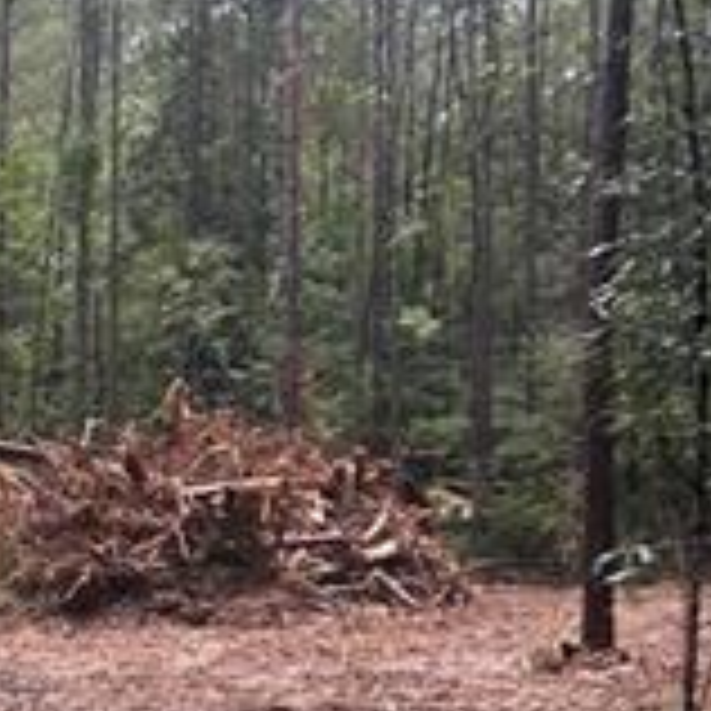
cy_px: 680
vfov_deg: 15.3
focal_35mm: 112
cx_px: -490
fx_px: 2603
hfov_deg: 14.1
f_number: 1.5
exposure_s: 1/276
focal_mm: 5.7
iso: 40
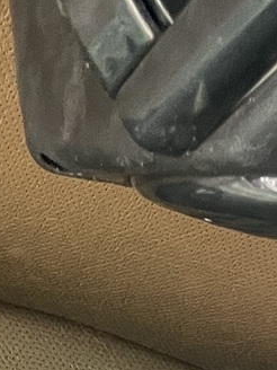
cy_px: 1067
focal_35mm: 150
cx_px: 159
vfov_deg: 10.2
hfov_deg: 9.9
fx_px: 1600
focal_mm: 4.2
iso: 200
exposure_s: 1/60
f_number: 1.6
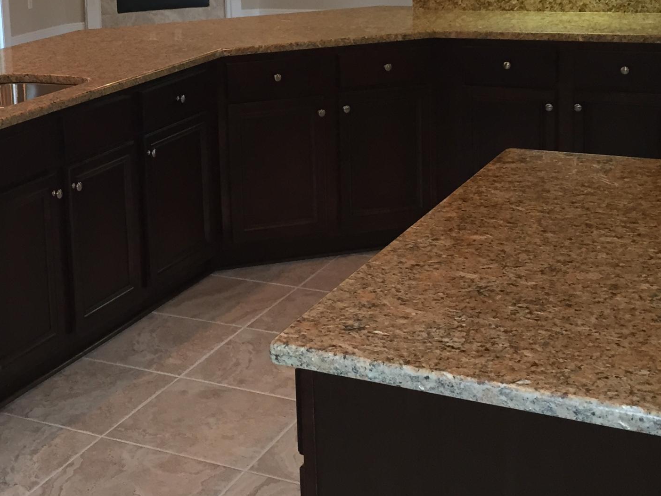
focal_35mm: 62
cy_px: 66
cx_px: 140
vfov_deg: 23.1
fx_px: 1184
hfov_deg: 30.5
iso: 80
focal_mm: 4.15
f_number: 2.2
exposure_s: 1/30
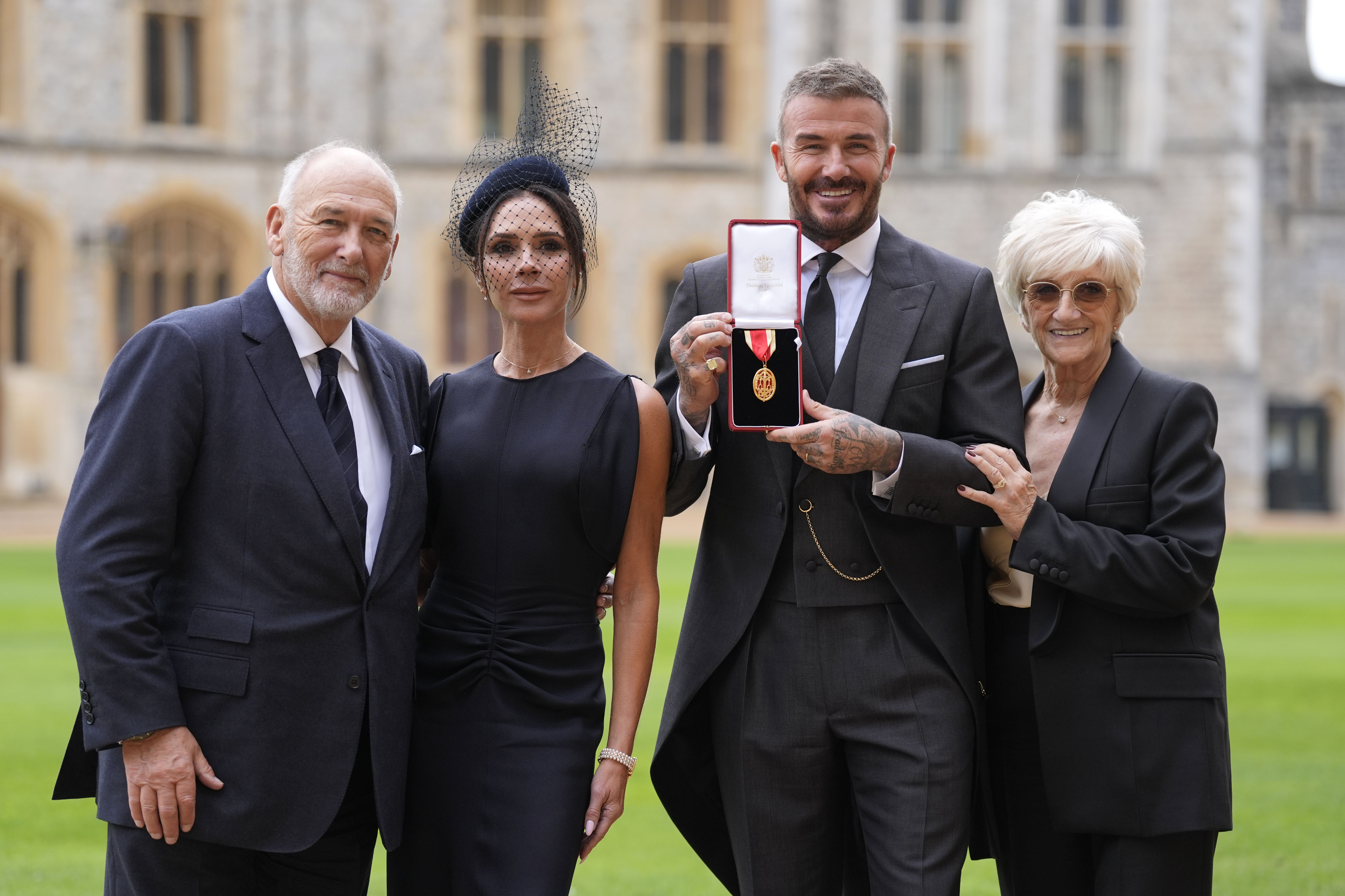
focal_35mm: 115
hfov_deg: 17.8
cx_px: 672
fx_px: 4296
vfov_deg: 11.9
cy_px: 448
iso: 640
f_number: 3.2
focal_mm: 115
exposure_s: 1/1000
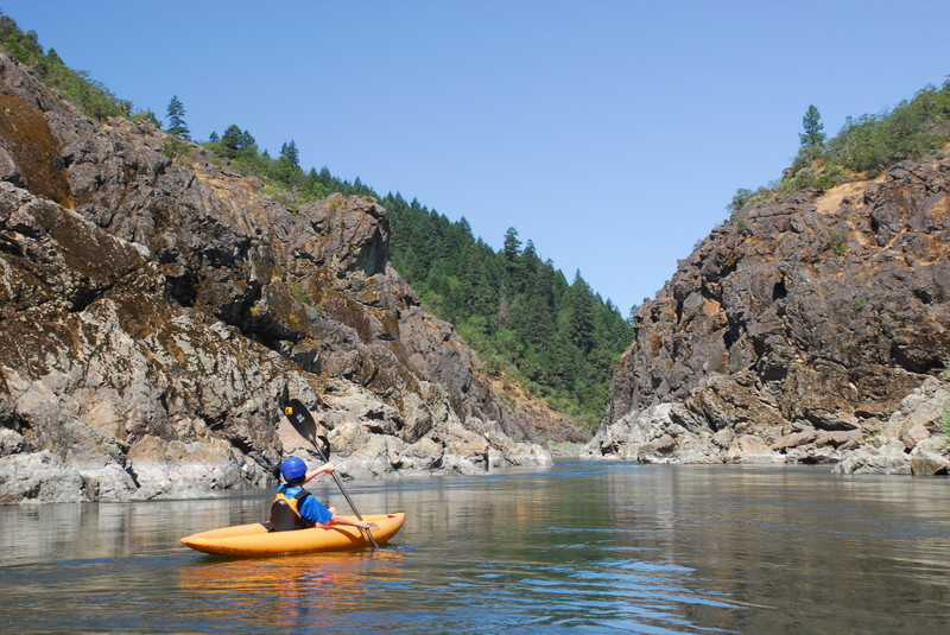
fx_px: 1505
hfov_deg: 35.0
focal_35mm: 57
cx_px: 475
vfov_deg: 23.8
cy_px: 318
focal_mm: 38
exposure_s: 1/100
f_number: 7.1
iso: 200
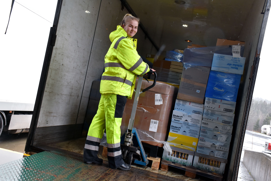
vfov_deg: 33.0
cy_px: 90
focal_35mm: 40
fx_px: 305
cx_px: 136
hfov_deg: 47.9
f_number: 7.1
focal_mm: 27
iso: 800
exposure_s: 1/200
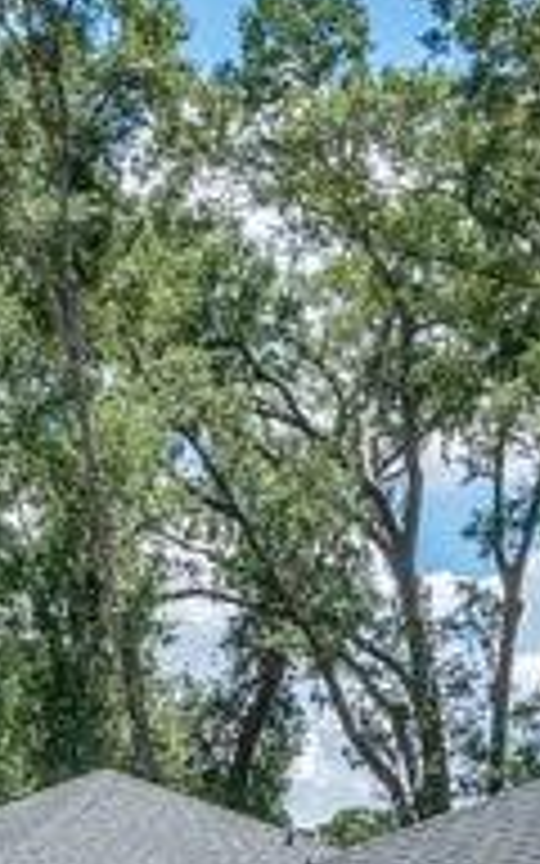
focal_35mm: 85
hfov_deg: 10.9
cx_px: 1575
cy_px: 979
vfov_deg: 22.8
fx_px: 2001
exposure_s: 1/160
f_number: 10
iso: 100
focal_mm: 16
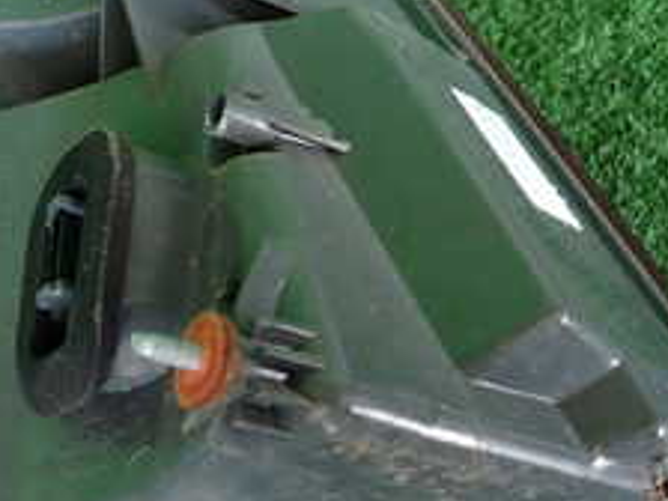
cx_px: 72
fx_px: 1293
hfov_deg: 27.9
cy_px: 277
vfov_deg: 21.9
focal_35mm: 67
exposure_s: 1/60
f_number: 2
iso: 160
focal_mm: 4.5
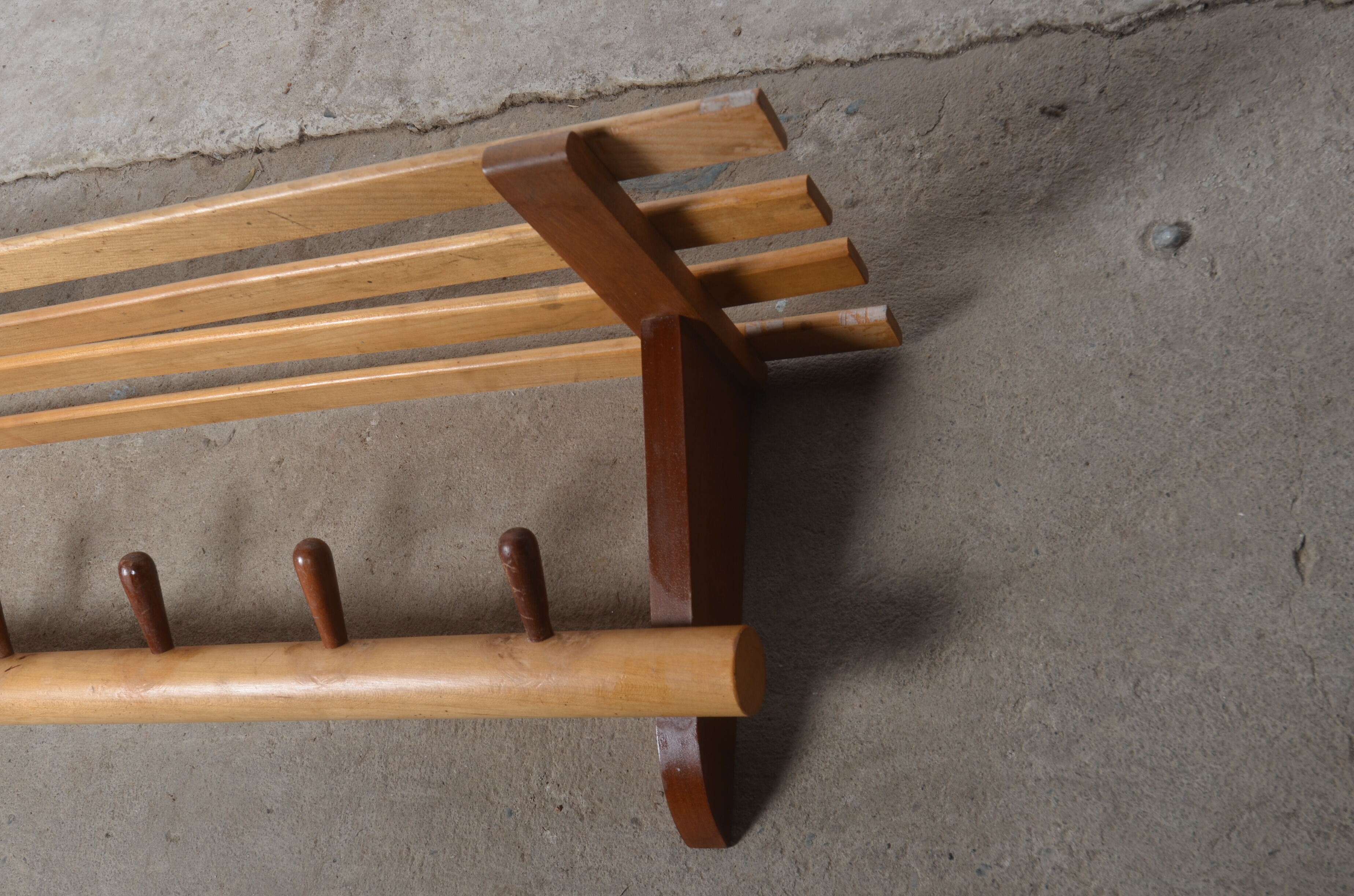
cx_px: 677
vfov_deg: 36.7
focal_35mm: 36
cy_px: 448
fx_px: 1351
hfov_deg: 53.2
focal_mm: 24
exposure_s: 1/125
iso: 100
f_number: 11
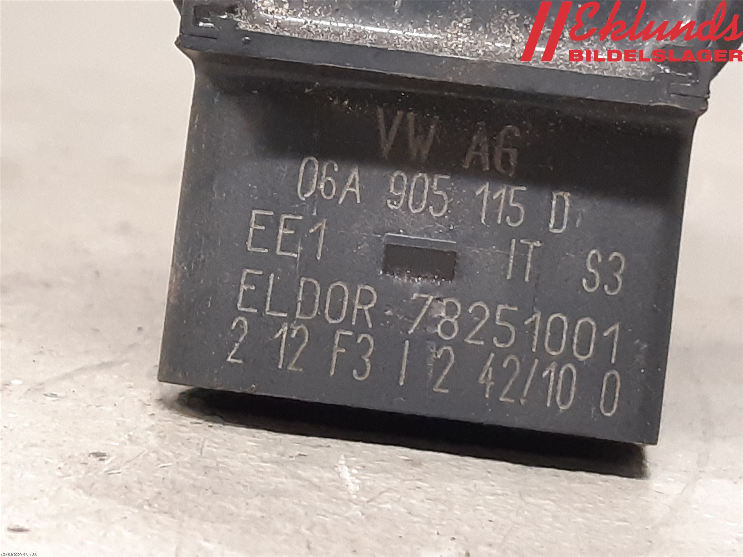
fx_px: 558
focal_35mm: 26
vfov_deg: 53.1
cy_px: 278
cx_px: 372
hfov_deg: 67.3
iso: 250
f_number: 1.7
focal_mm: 3.93
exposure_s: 1/33
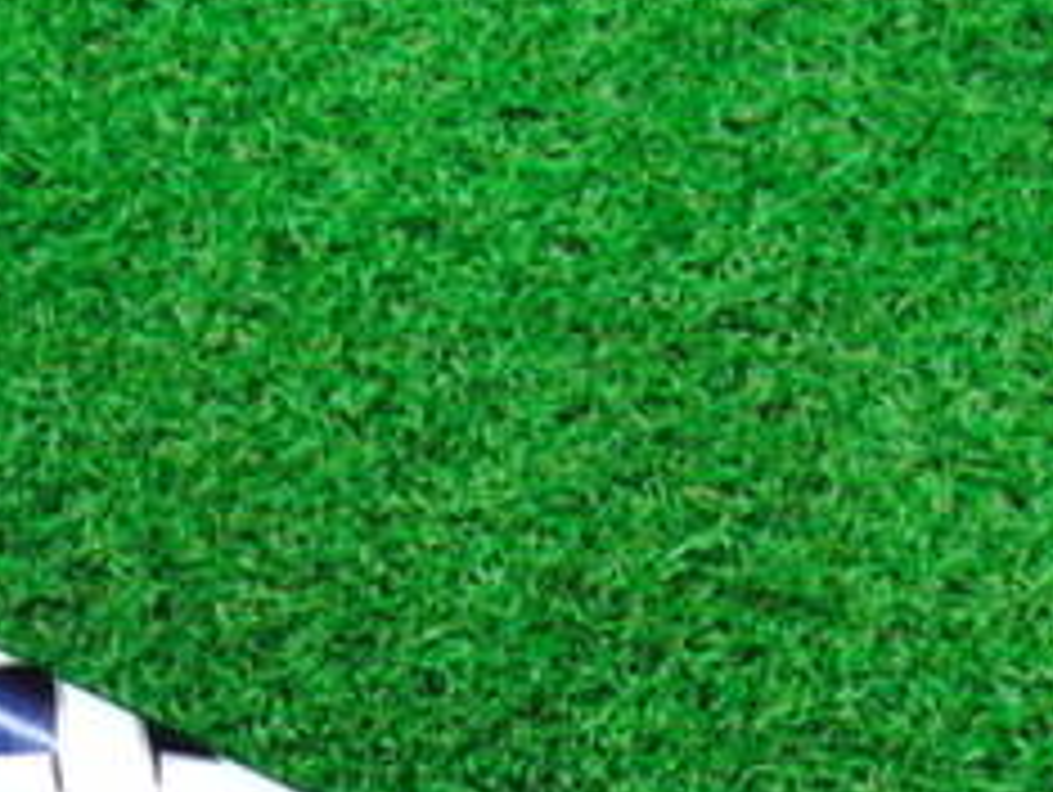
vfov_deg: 14.2
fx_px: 3076
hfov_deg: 19.4
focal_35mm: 101
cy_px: 945
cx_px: 468
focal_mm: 6.42
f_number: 3.6
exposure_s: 1/250
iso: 3200
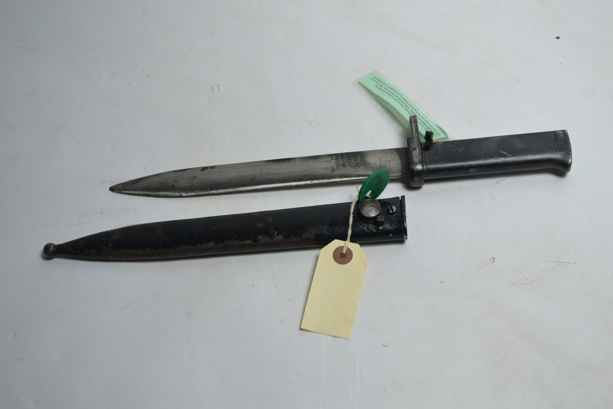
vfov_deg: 28.1
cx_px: 306
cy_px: 204
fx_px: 817
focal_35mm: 48
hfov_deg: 41.1
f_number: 4.8
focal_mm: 32
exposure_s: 1/20
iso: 400
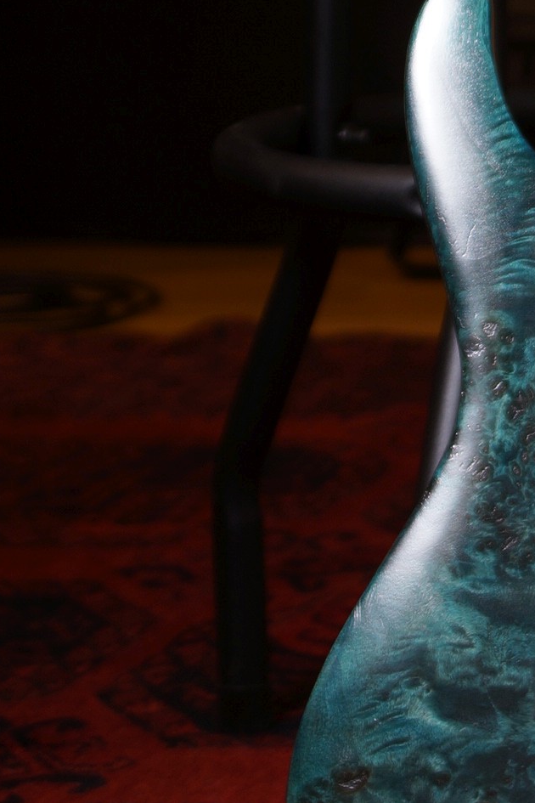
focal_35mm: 195
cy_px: 59
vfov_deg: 10.5
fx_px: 4357
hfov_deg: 7.0
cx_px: 690
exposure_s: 1/20
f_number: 5
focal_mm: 45
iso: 100
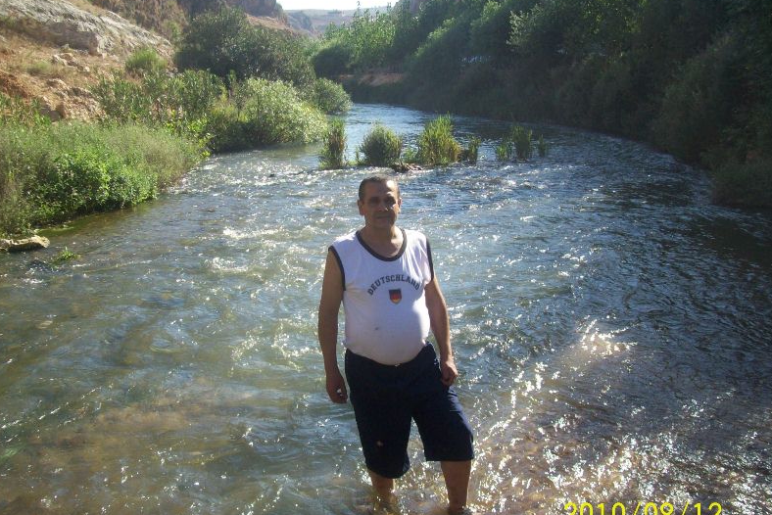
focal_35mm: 38
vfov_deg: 35.1
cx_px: 387
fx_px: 815
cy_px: 279
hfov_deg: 50.7
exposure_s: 1/635
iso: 80
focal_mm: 6
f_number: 2.7
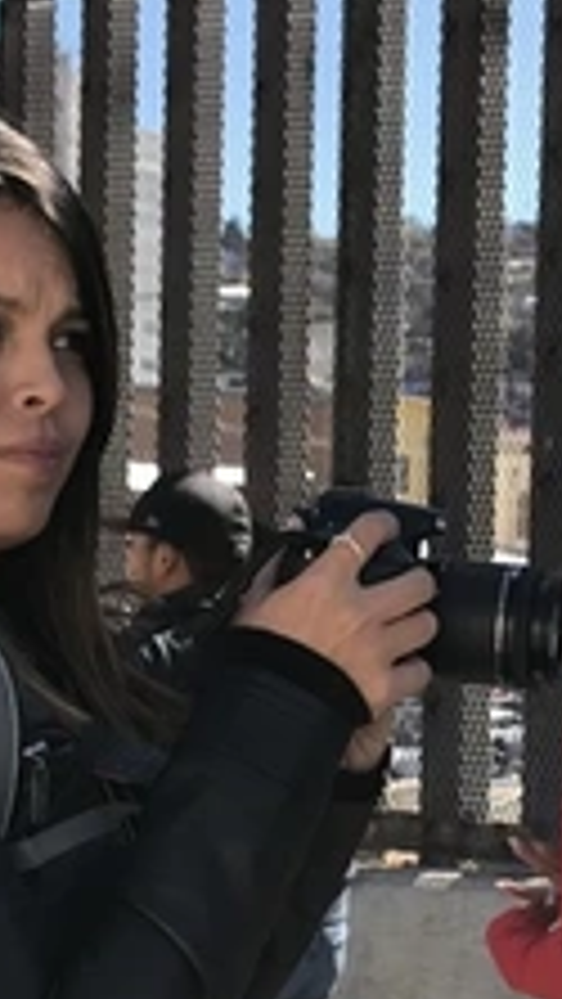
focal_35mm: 88
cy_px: 598
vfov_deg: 24.1
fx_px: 2330
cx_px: 405
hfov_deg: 13.7
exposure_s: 1/958
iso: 20
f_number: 1.8
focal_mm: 3.99
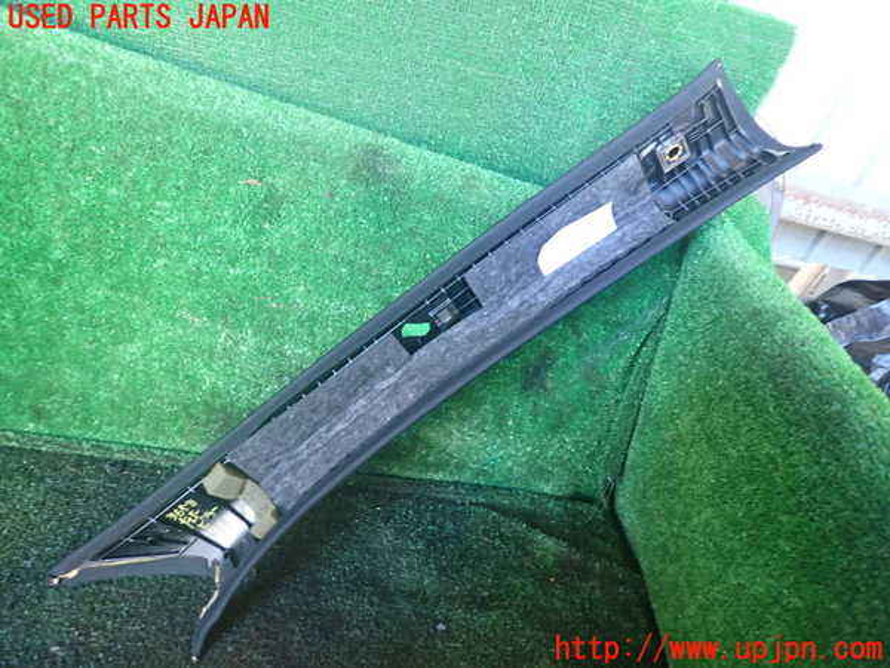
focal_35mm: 25
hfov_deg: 69.4
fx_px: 643
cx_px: 445
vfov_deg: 54.9
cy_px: 334
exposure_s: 1/30
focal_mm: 4.5
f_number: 2
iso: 250
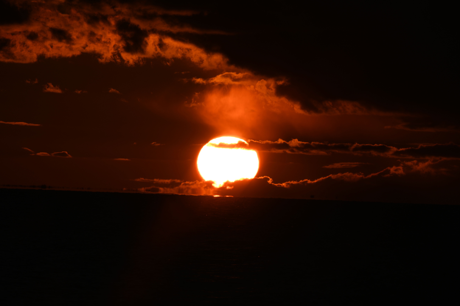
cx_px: 230
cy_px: 153
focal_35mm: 500
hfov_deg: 4.1
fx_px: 6384
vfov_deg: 2.7
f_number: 16
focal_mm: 500
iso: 100
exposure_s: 1/2000
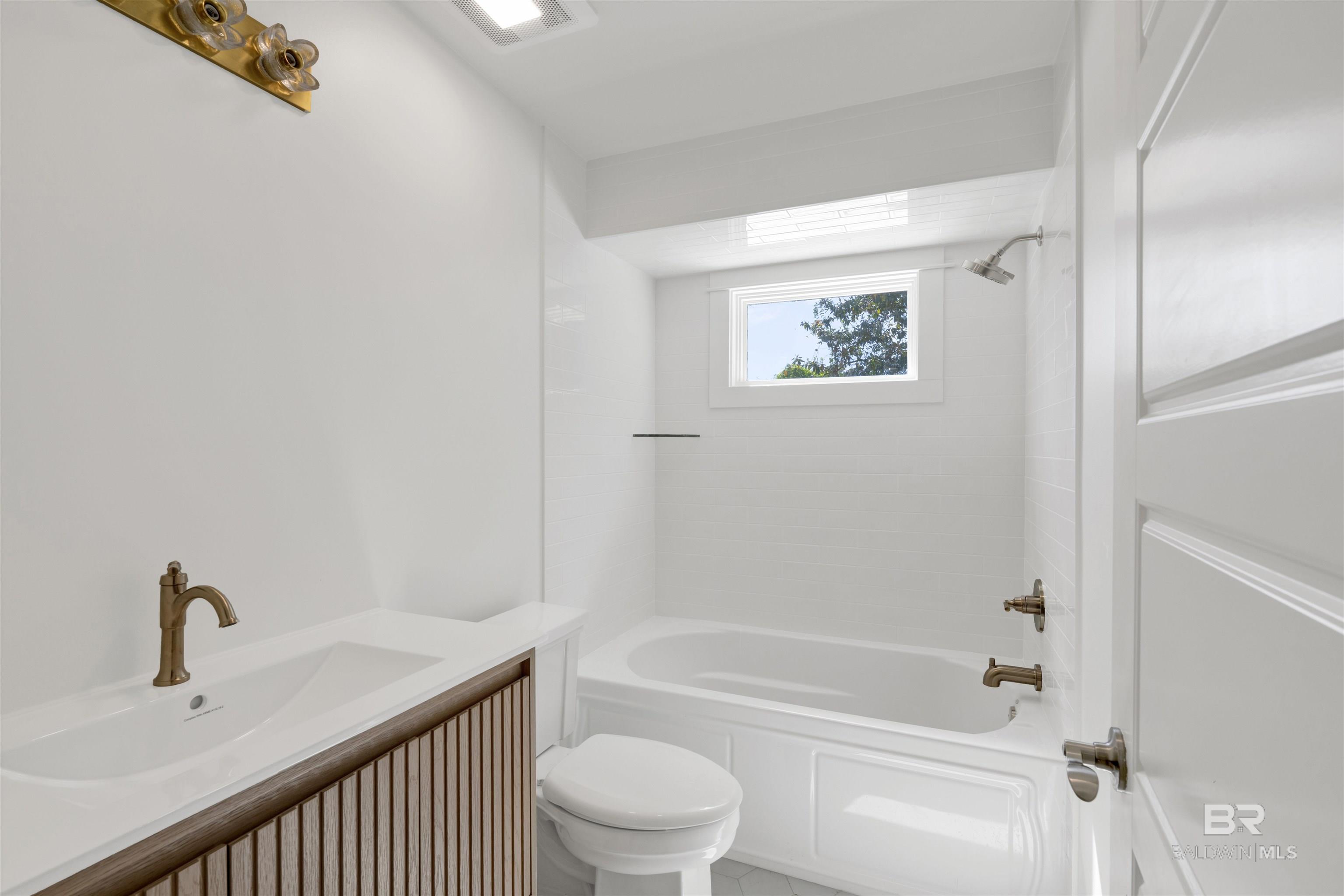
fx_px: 579
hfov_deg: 98.5
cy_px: 448
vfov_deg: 75.5
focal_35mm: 16
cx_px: 672
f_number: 11
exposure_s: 1/80
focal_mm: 15.5
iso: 400
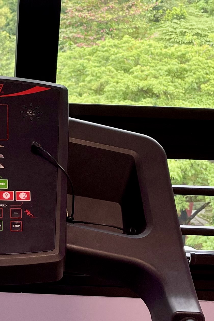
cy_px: 97
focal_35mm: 83
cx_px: -51
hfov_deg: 15.8
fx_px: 740
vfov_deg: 24.3
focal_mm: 5.1
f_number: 1.6
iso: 64
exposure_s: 1/100
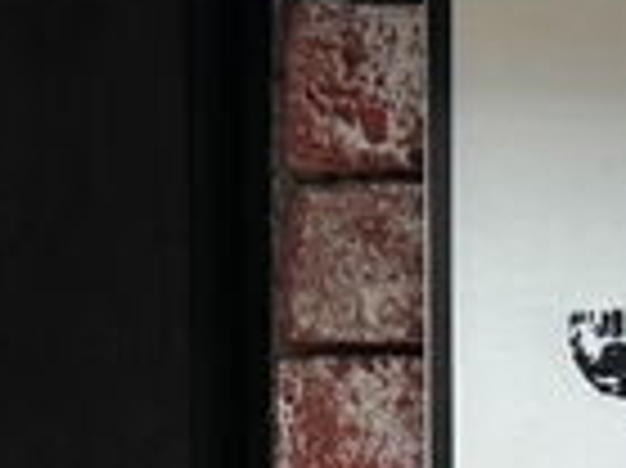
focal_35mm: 138
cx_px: 477
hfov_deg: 14.2
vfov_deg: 9.7
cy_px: 1066
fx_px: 2493
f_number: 1.78
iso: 80
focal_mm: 6.86
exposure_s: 1/611
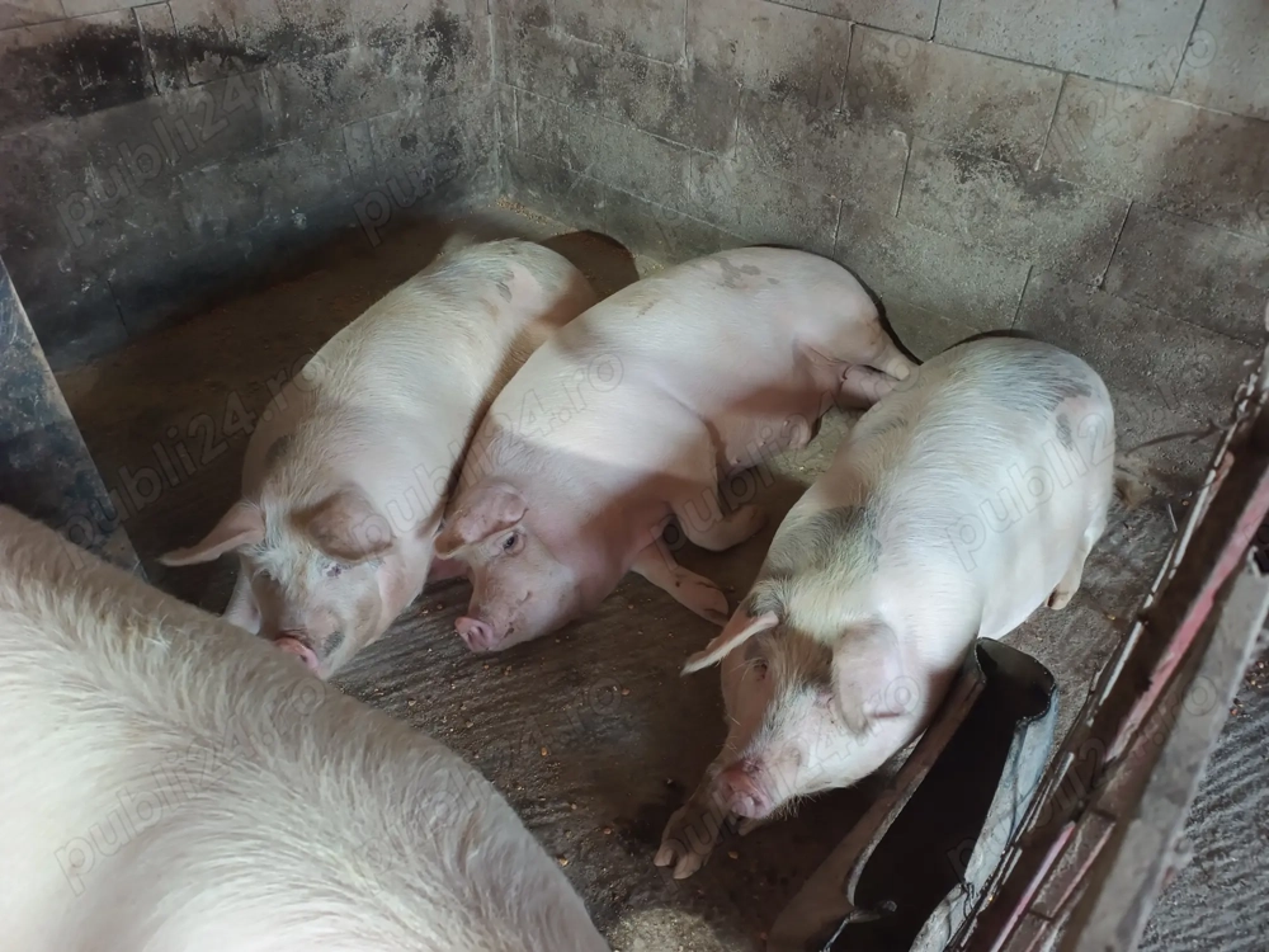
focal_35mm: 24
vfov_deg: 56.8
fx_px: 880
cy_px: 476
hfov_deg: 71.6
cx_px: 634
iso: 2827
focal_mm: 5.89
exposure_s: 1/33.3
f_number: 1.4
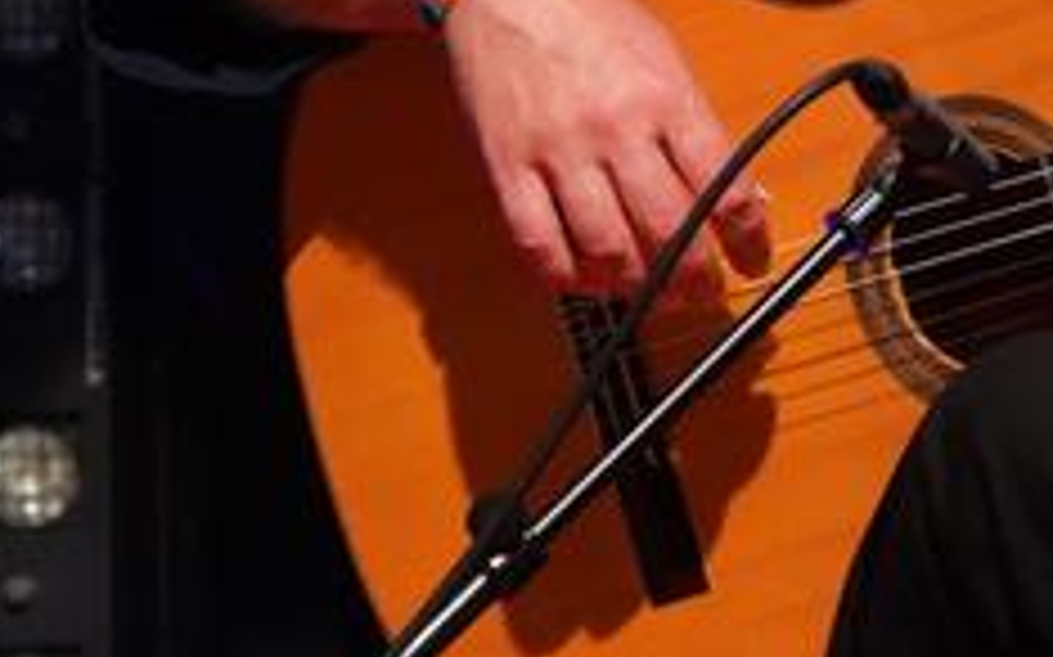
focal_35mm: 1035
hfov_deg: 2.0
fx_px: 29688
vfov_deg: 1.3
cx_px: 1629
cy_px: 29
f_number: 5.6
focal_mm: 297
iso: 8000
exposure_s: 1/320
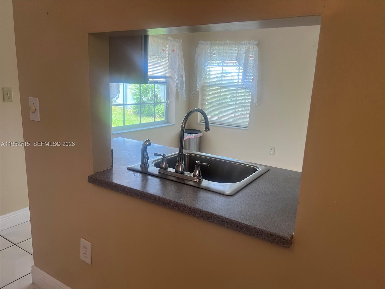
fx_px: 289
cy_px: 144
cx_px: 192
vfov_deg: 53.1
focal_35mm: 26
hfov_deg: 67.3
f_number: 1.5
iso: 40
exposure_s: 1/139
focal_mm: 5.7
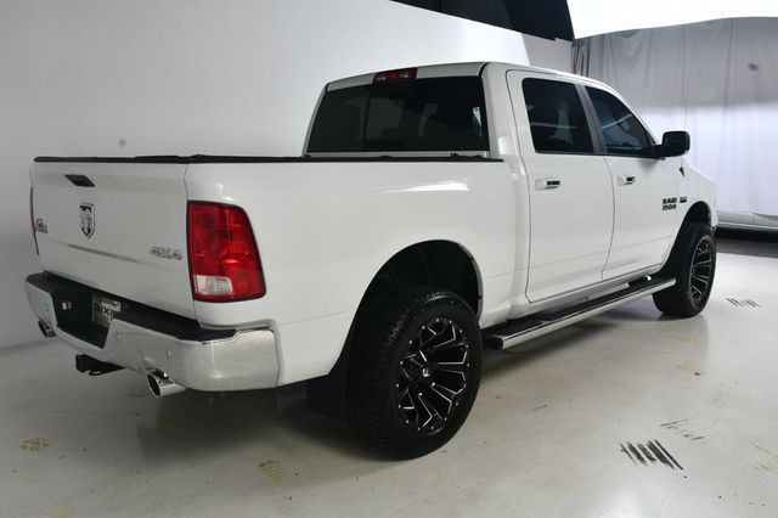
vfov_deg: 43.6
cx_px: 389
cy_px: 259
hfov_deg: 62.0
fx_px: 648
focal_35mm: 30
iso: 100
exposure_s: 1/160
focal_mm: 20
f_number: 13
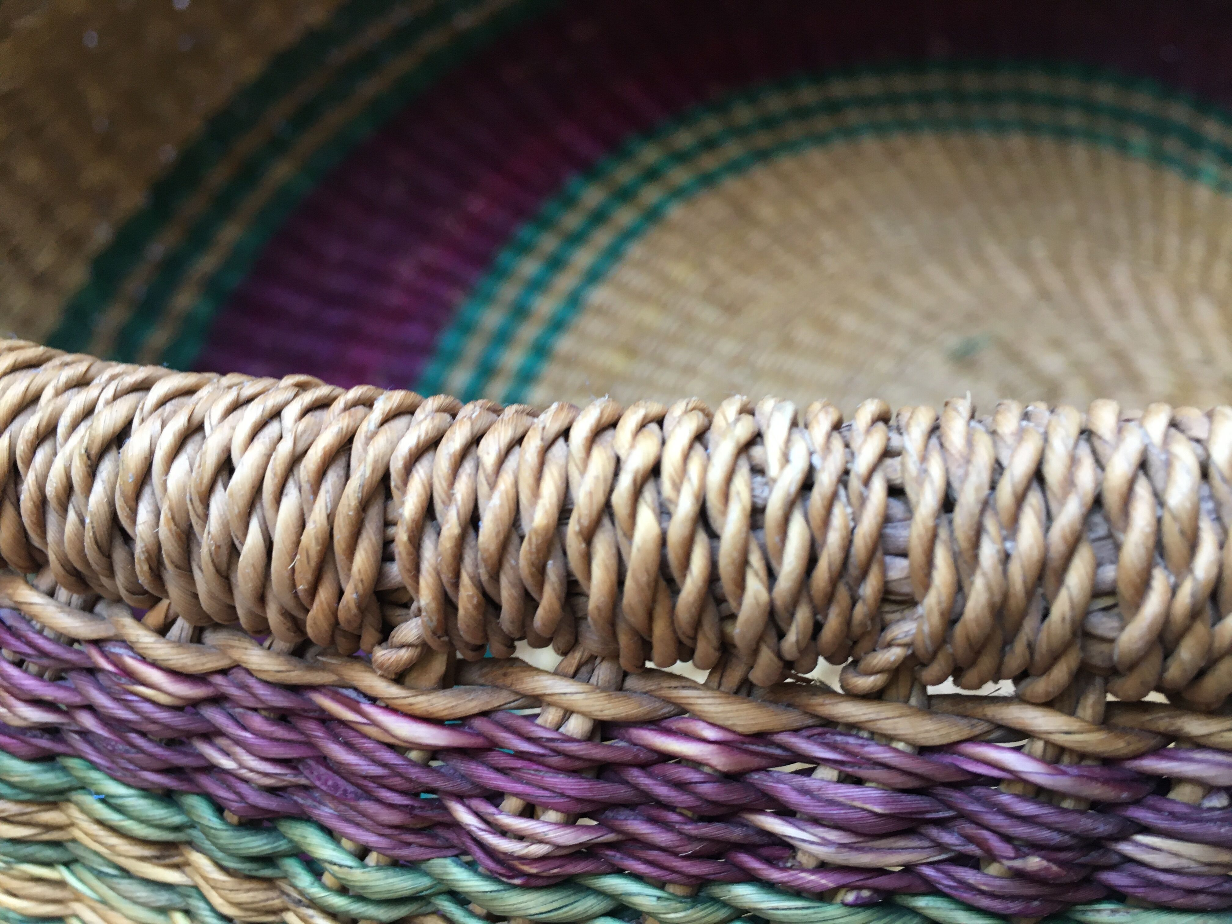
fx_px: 1032
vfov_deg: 48.2
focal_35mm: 29
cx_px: 616
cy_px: 462
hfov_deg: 61.7
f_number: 2.2
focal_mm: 4.15
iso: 80
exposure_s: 1/33
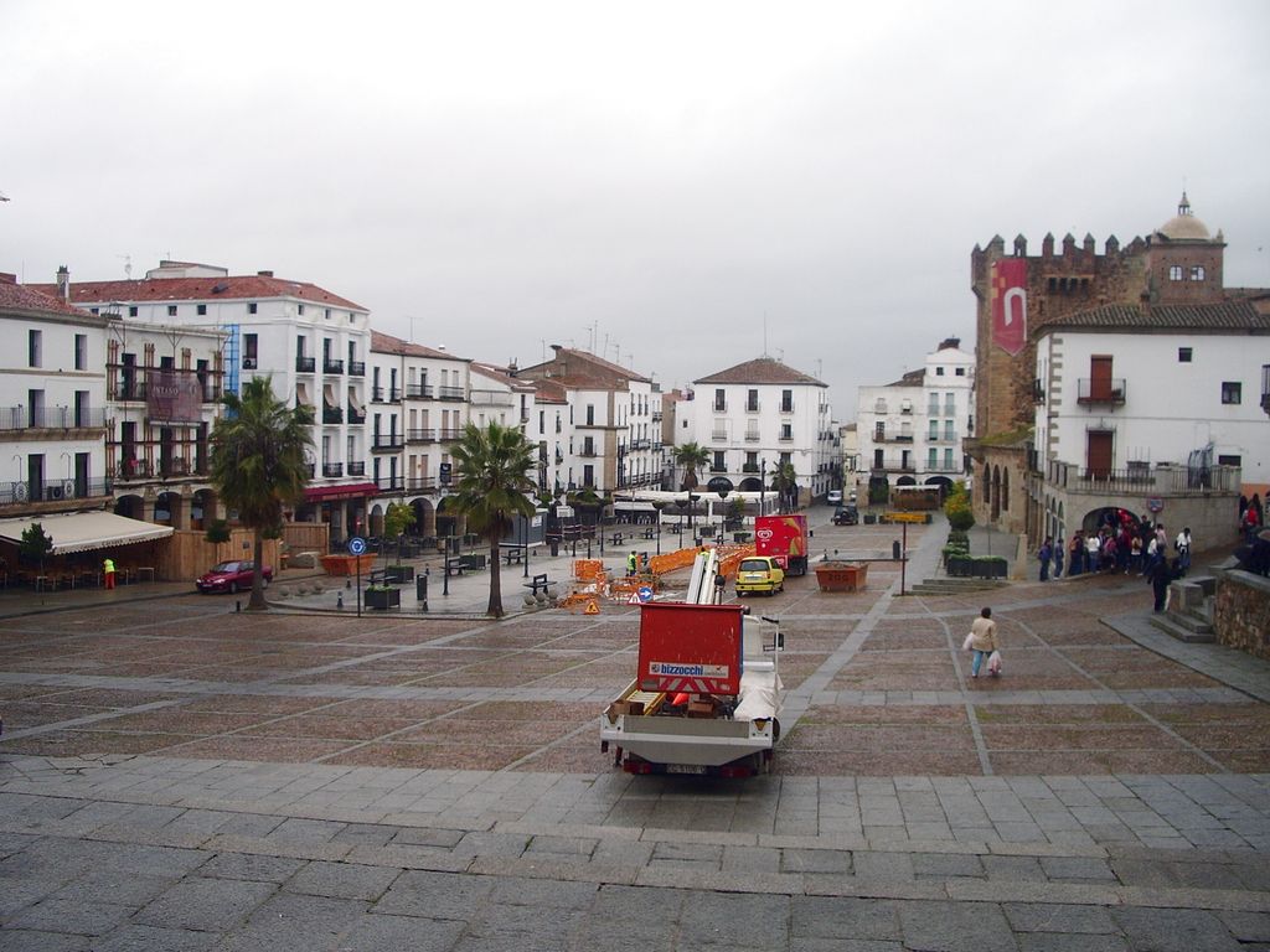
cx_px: 635
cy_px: 476
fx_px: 1284
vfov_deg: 40.7
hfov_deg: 52.6
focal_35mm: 35
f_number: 4.3
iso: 50
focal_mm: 5.8
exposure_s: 1/200
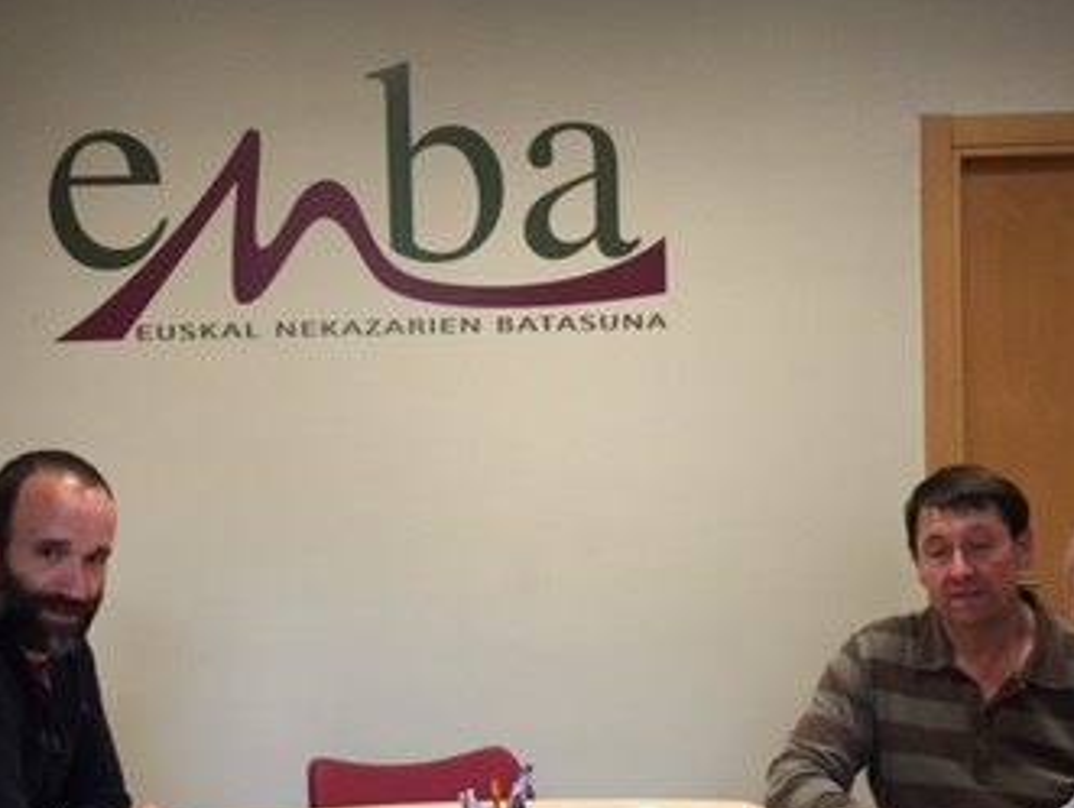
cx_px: 483
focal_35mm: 56
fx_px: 1739
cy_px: 568
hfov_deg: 34.3
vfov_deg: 25.9
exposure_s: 1/33
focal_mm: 4.15
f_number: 2.2
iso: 64
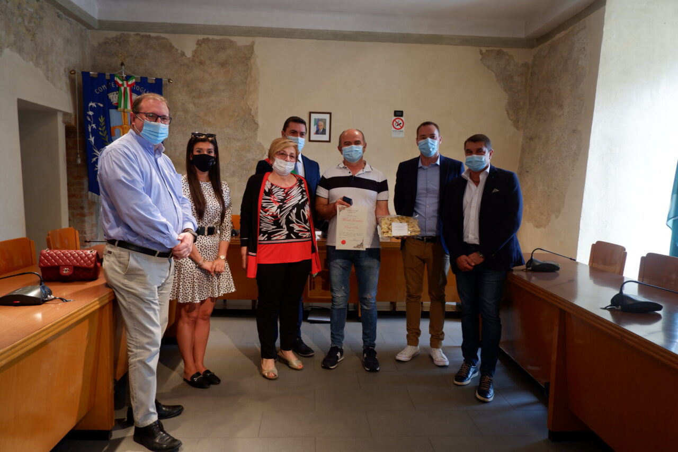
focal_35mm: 26
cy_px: 226
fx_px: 490
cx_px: 339
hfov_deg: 69.4
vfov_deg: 49.5
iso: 200
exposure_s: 1/28
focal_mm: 17
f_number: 3.8
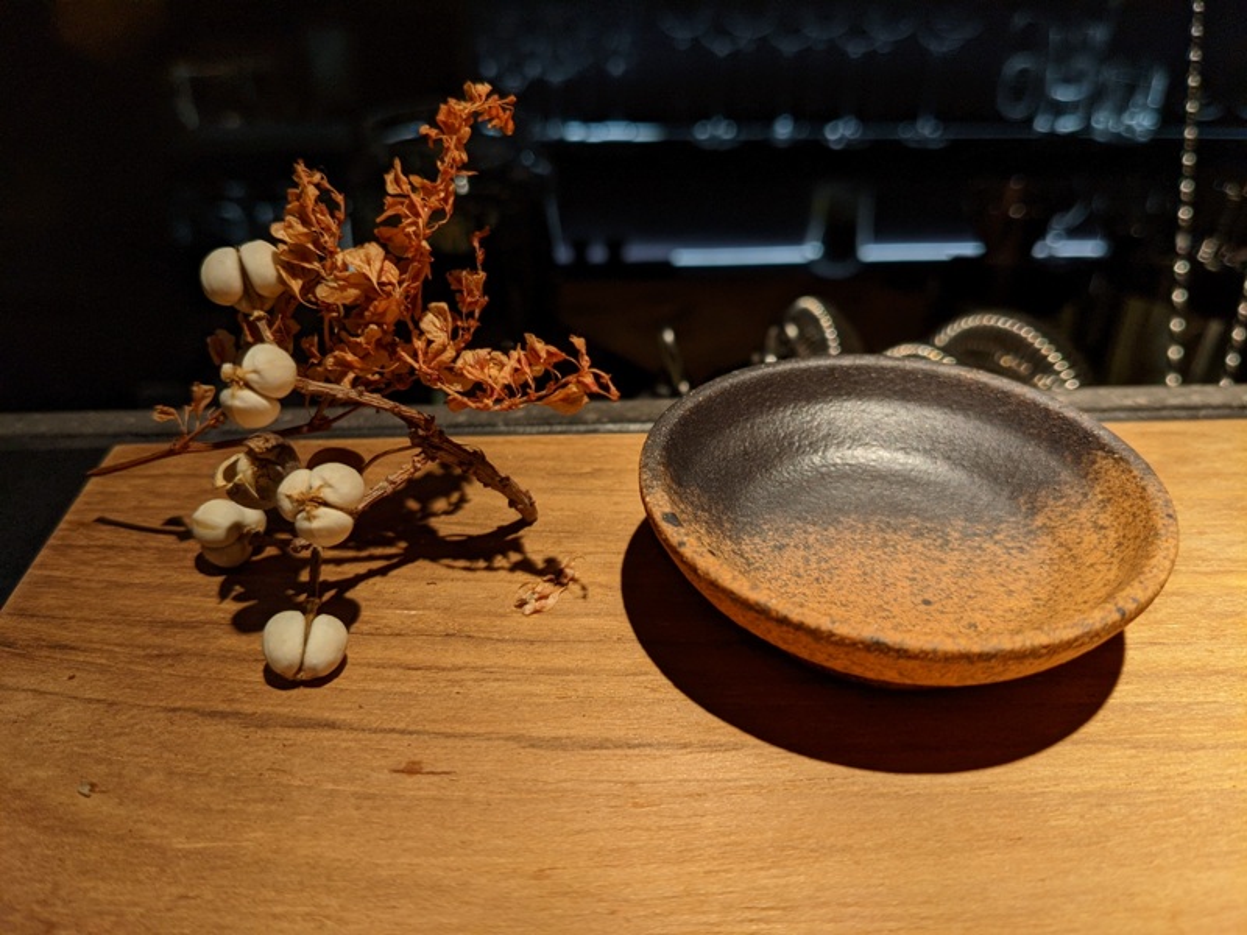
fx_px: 973
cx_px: 624
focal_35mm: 27
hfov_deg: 65.3
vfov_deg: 51.4
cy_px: 468
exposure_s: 1/40
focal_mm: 4.38
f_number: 1.73
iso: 62
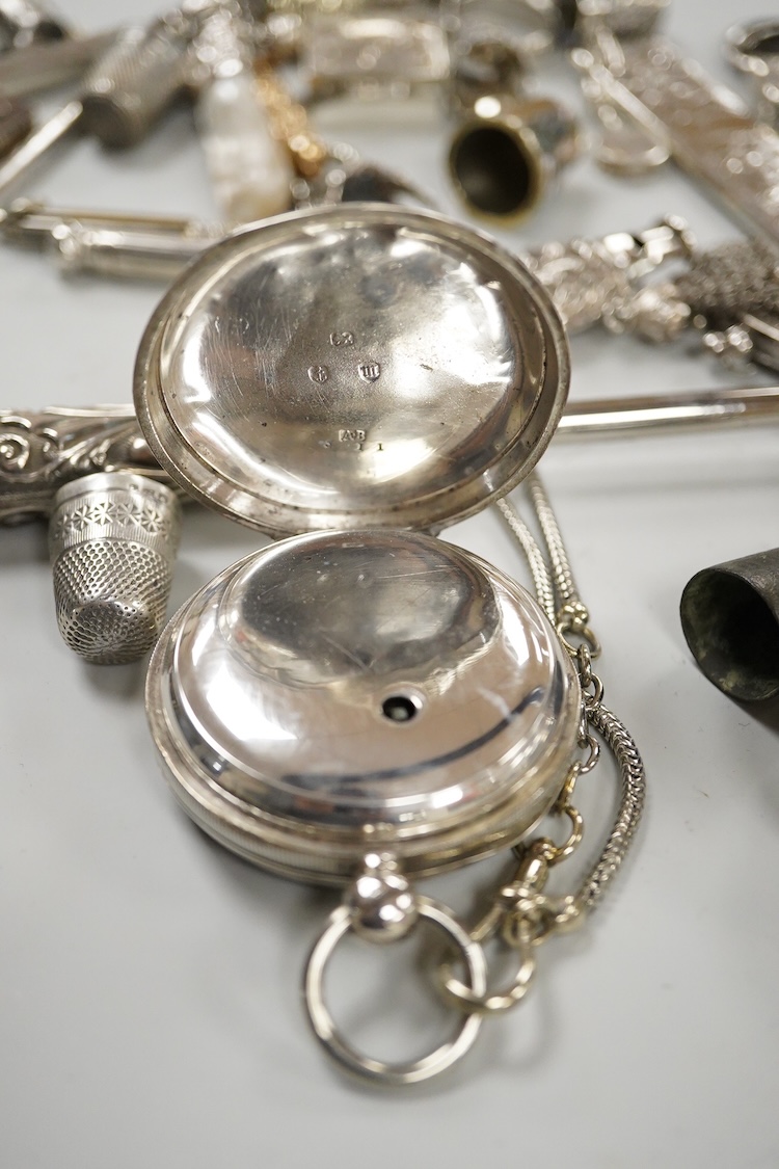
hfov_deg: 29.9
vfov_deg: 43.6
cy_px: 584
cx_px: 390
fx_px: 1461
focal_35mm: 45
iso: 2500
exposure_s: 1/640
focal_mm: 30
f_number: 3.5
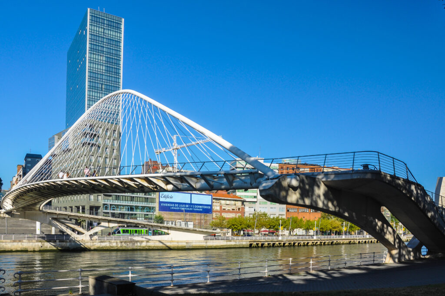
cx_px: 222
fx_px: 333
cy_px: 148
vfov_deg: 47.8
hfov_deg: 67.4
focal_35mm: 27
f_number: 10
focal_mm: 18
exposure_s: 1/125
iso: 200
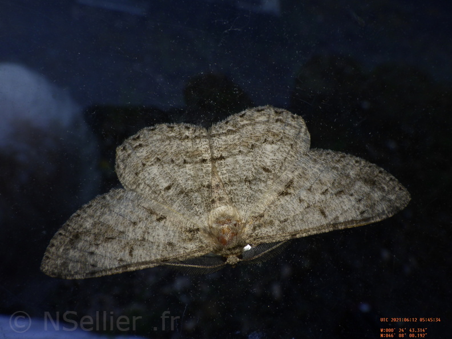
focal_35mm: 34
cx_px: 226
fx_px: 444
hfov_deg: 54.0
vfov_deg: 41.8
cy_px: 170
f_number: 4.6
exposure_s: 1/400
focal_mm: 6.1
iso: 125
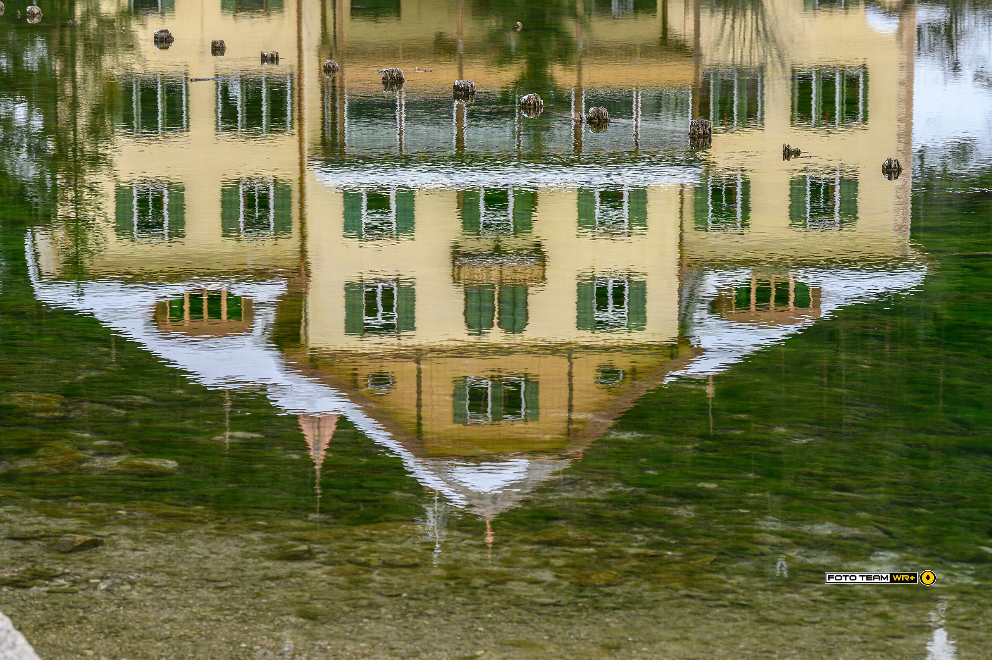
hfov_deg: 15.2
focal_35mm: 135
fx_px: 3718
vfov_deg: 10.1
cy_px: 330
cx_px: 496
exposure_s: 1/160
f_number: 8
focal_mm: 135
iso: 1400
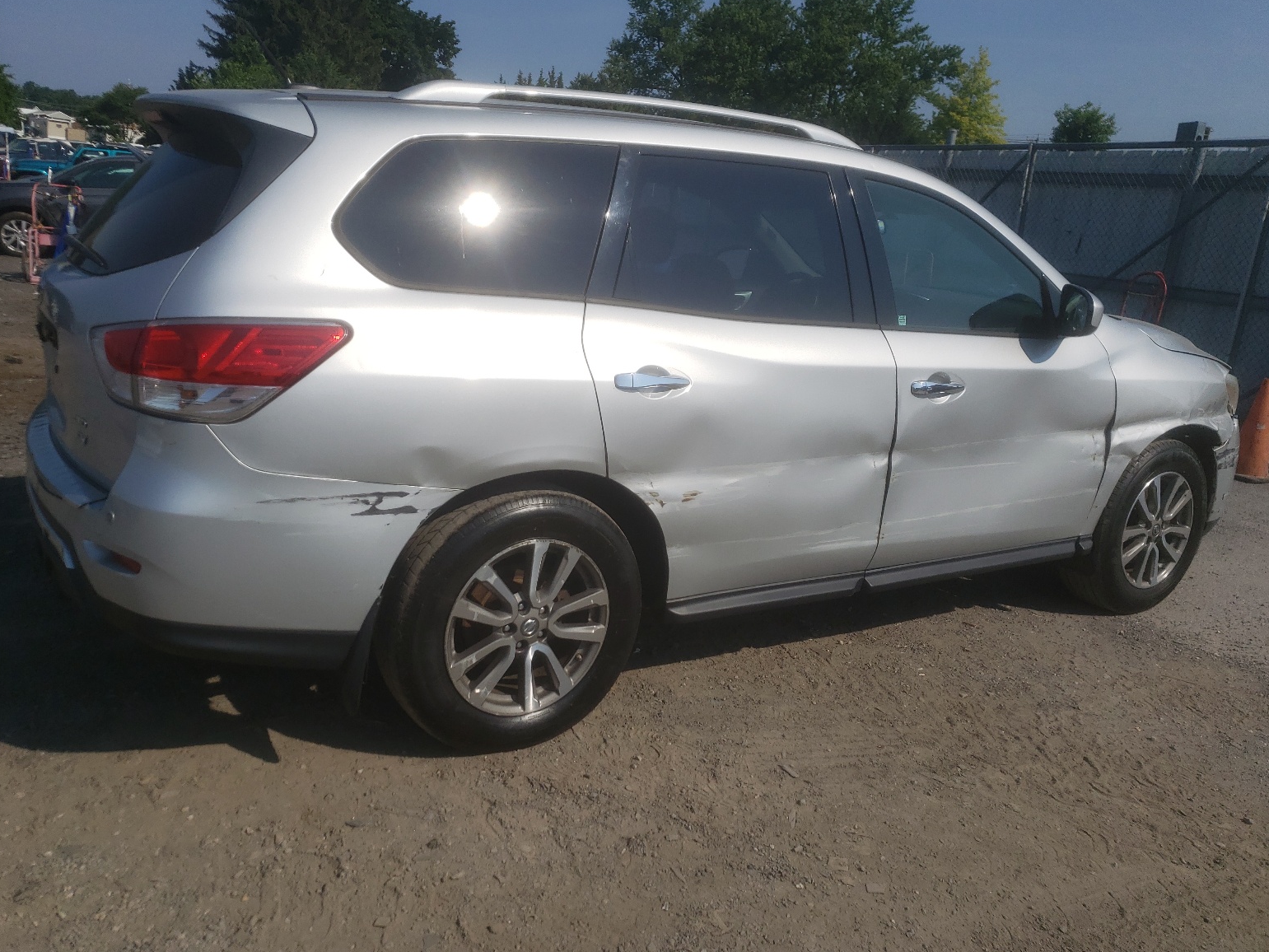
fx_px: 990
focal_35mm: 27
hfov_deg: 65.3
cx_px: 637
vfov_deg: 51.4
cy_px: 485
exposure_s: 1/10000
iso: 50
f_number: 1.5
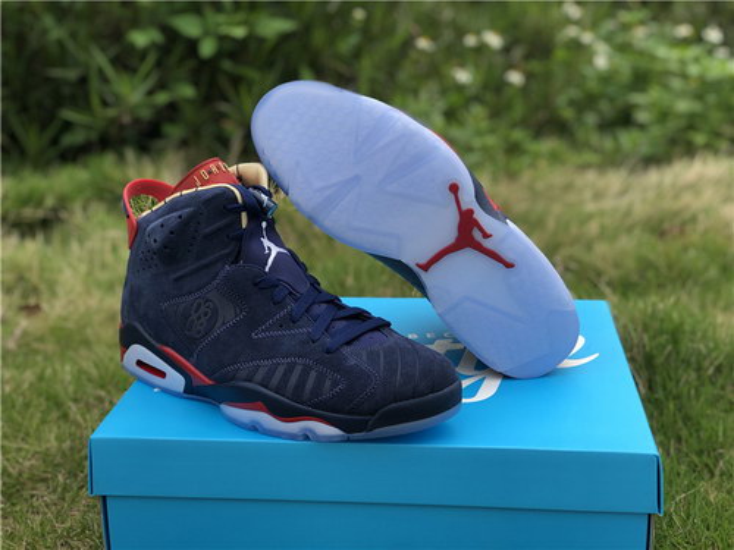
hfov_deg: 36.8
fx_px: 1103
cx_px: 367
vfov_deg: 28.0
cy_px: 275
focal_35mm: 52
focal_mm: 6
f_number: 2.4
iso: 16
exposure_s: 1/527
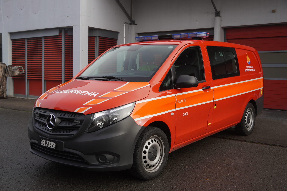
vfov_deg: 33.0
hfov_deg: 47.9
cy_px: 96
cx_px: 144
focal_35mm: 40
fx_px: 323
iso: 100
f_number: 5
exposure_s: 1/200
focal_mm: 27
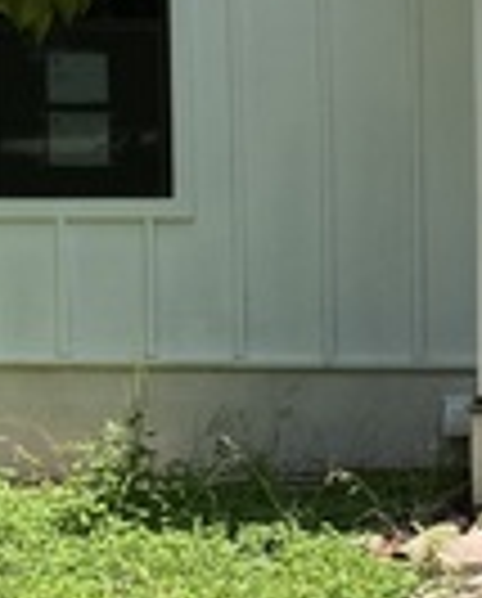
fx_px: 2168
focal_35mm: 122
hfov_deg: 12.1
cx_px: 703
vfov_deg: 15.7
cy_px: 153
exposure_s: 1/2222
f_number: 1.8
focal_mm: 4.25
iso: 32
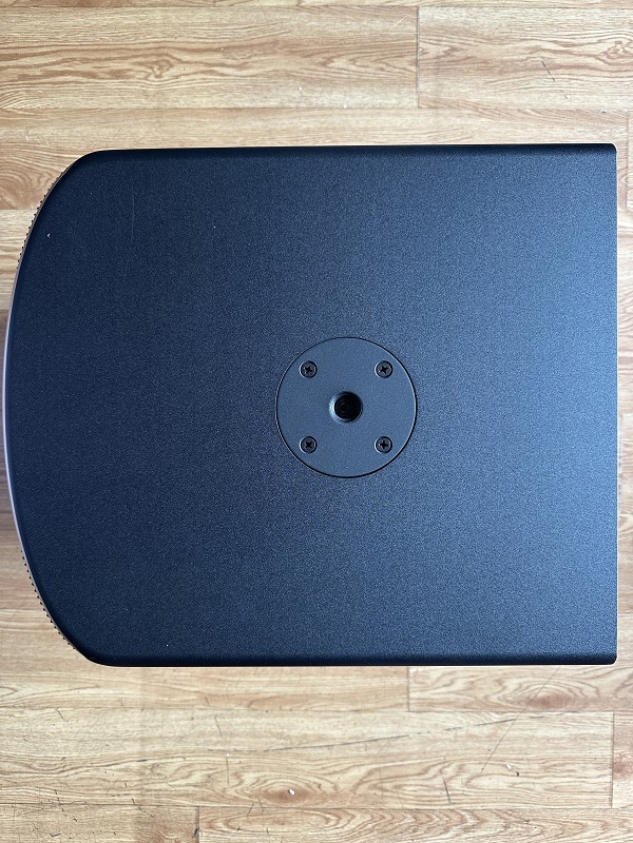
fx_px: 585
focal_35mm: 24
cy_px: 422
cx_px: 316
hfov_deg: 56.8
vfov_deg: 71.6
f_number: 1.78
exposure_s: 1/50
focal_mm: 6.86
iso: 200
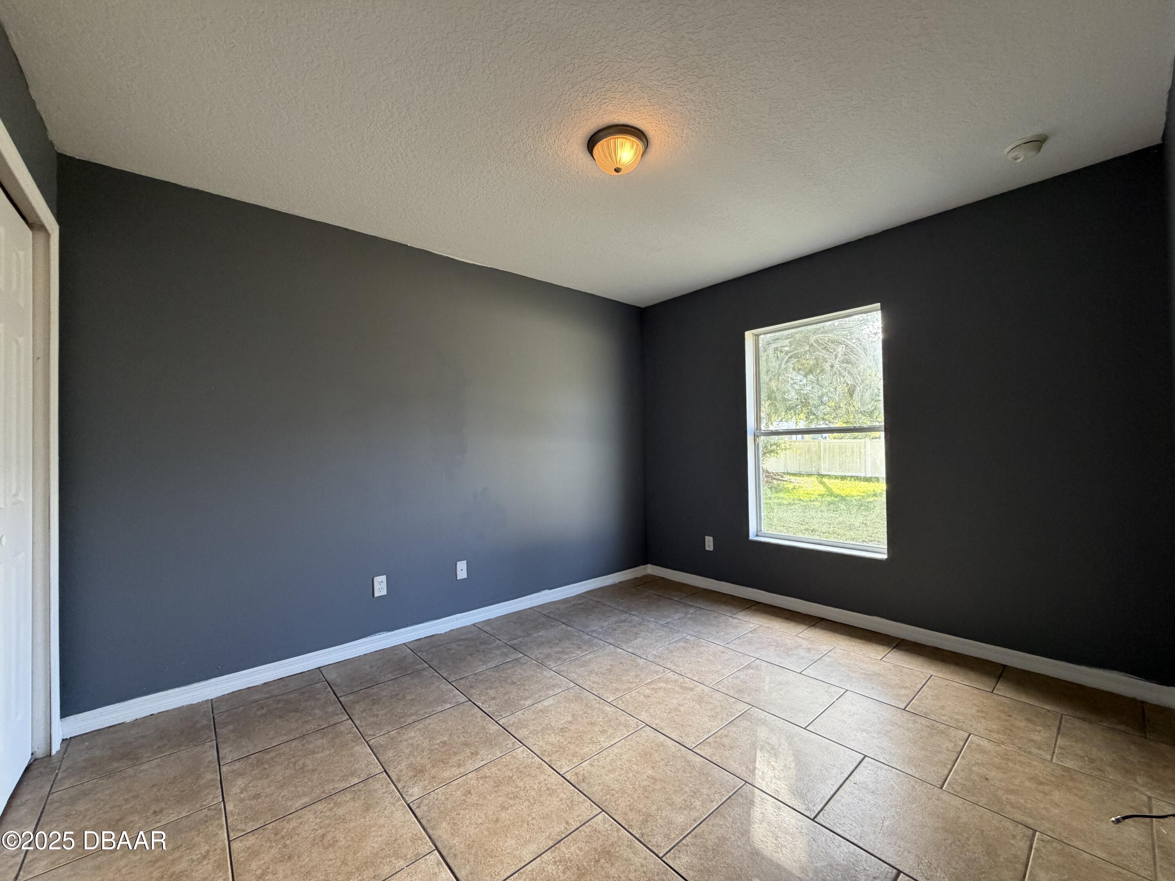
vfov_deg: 85.7
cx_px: 588
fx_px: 475
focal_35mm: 14
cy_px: 440
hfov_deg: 102.1
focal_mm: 2.22
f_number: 2.2
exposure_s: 1/120
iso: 250
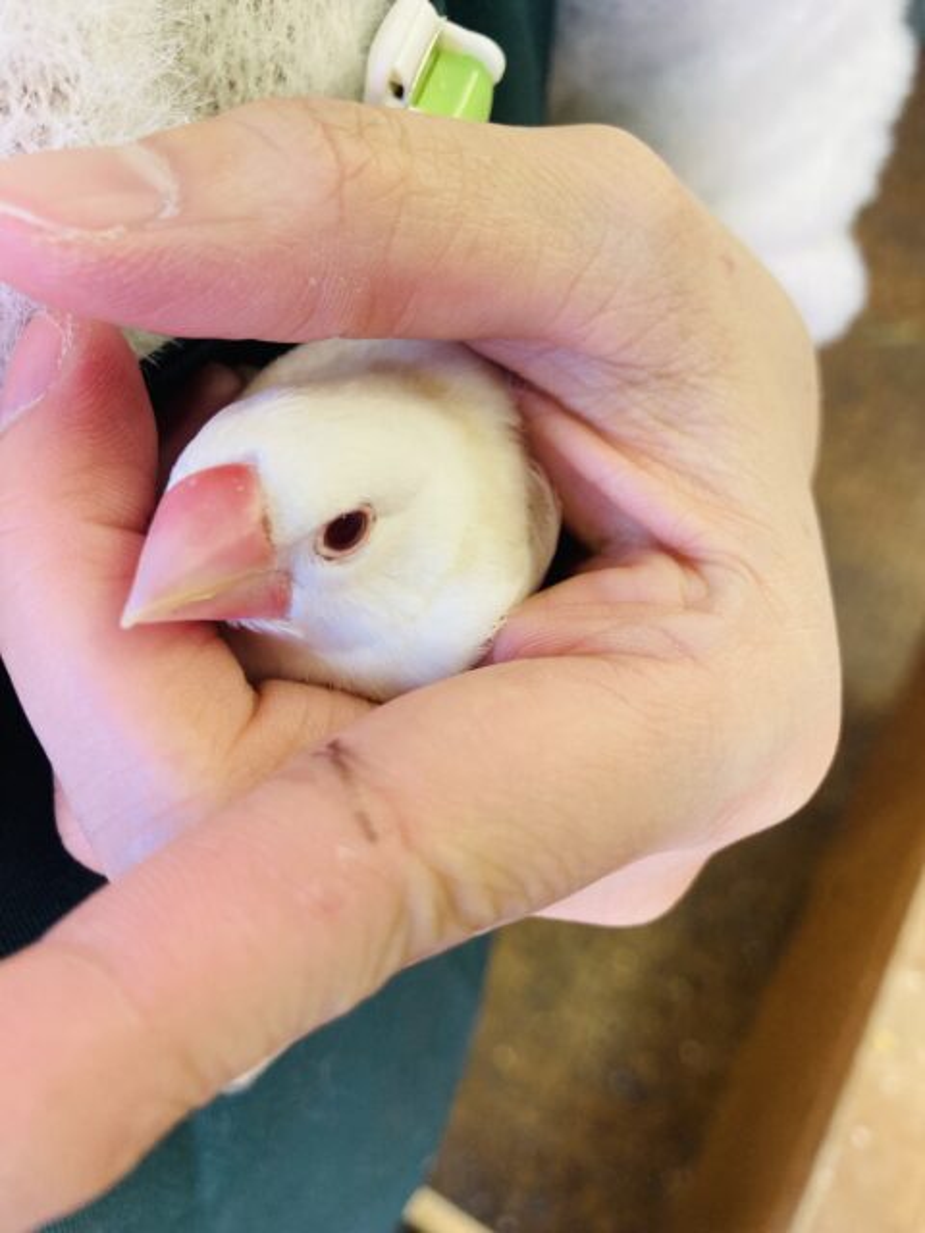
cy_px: 616
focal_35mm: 28
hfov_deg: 49.7
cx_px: 462
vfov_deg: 63.4
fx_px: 998
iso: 80
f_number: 1.8
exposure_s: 1/50
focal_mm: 3.99
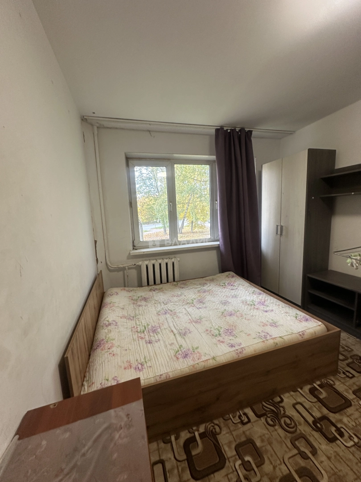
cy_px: 241
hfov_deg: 85.7
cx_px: 180
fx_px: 195
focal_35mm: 14
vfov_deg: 102.1
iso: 125
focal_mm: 2.22
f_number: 2.2
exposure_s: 1/99
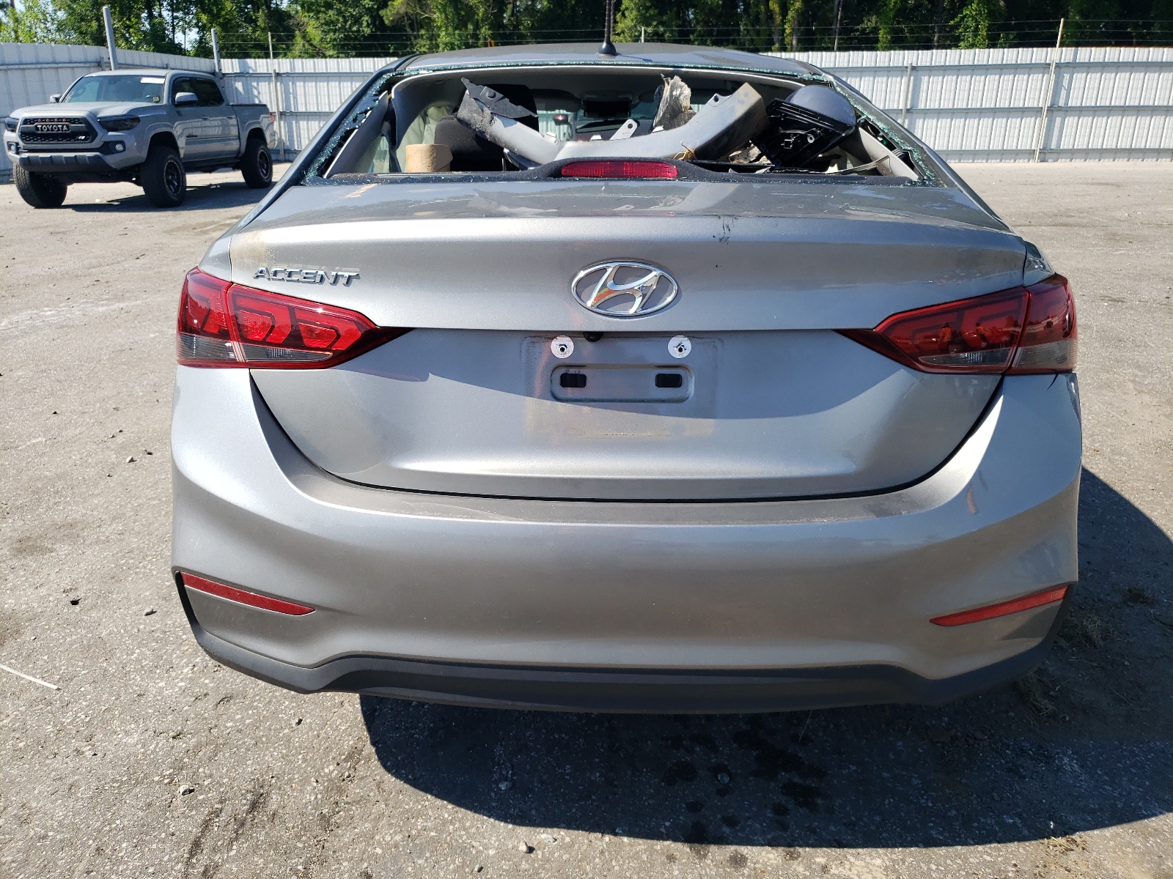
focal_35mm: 26
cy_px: 440
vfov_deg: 53.1
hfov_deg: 67.3
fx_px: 881
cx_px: 586
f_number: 1.5
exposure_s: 1/1667
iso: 50
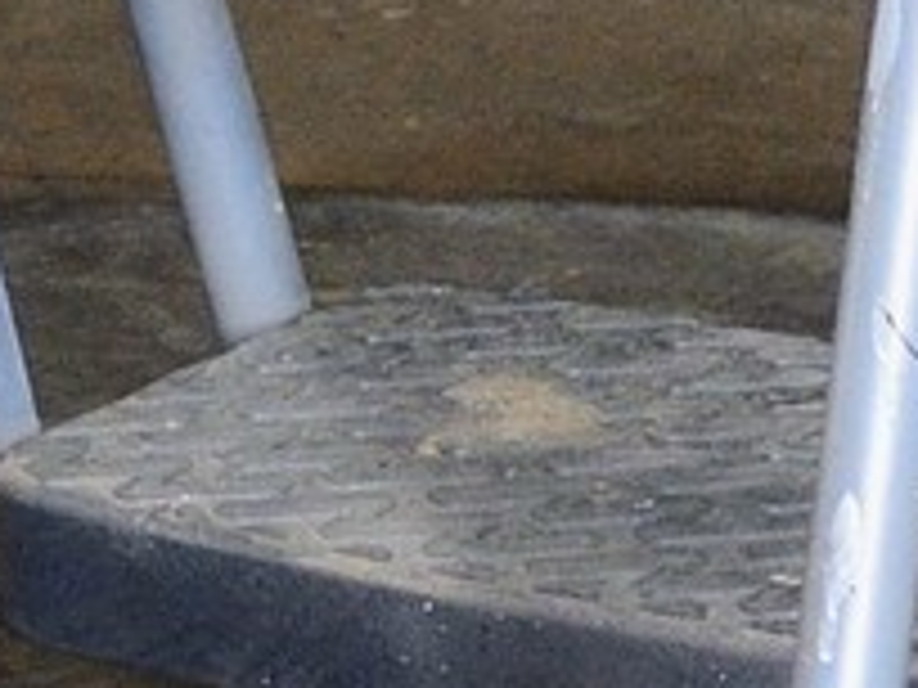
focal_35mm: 633
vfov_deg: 2.2
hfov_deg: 3.1
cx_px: -2223
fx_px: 16787
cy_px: -3701
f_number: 5.6
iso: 1600
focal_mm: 56
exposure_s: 1/160
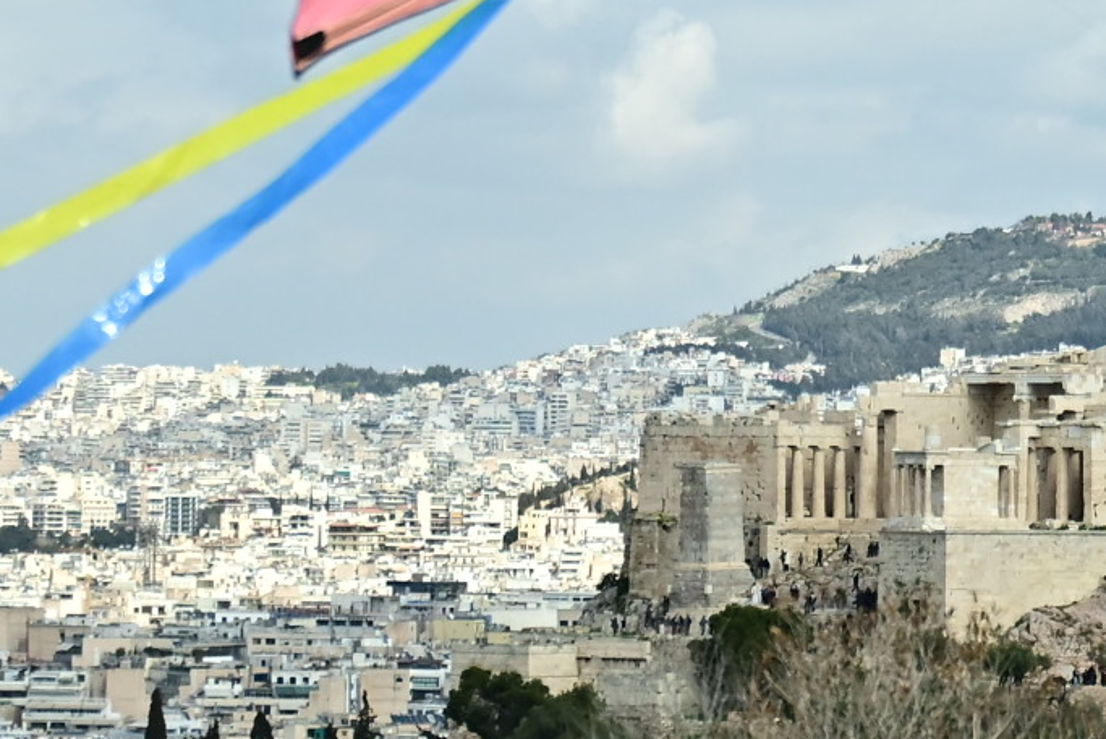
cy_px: 572
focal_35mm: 145
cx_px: 1373
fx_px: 4456
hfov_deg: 13.7
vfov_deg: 9.5
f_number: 4
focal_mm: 43
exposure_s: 1/6400
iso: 640
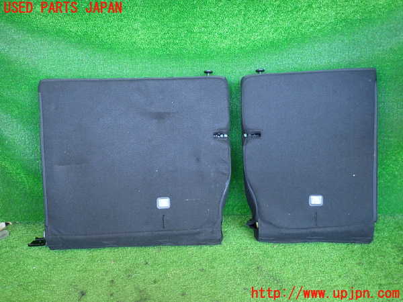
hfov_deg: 69.4
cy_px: 151
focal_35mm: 25
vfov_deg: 54.9
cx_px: 202
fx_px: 291
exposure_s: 1/30
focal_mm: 4.5
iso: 200
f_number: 2
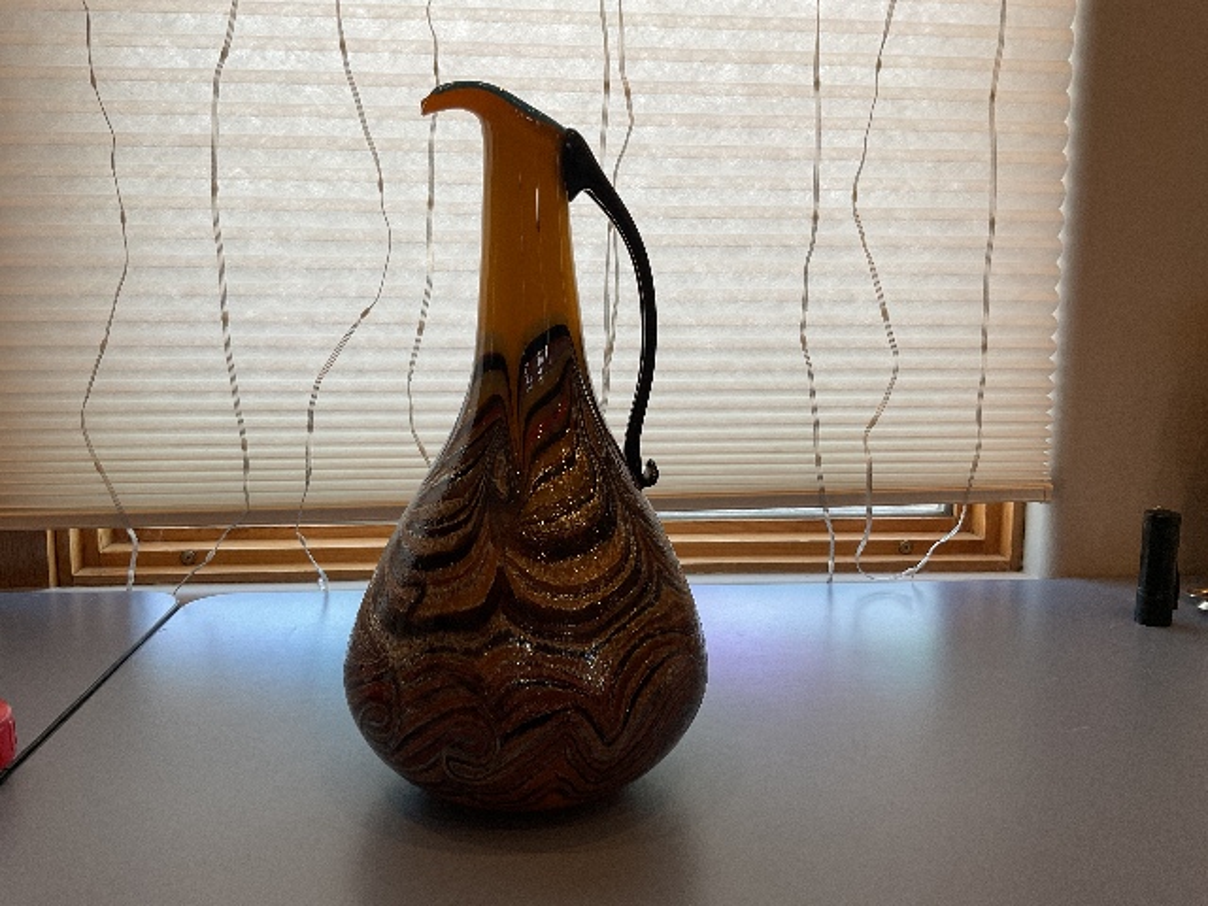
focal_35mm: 29
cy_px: 453
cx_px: 604
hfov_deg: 61.7
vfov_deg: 48.2
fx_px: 1012
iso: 64
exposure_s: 1/120
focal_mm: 3
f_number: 1.8
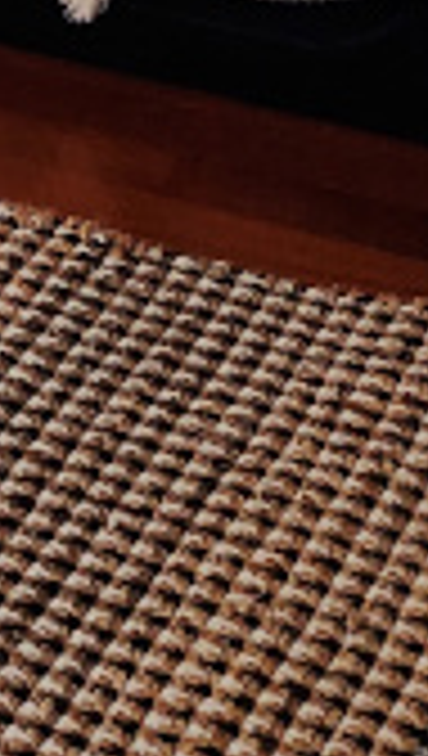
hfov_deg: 9.3
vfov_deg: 13.1
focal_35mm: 131
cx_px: 396
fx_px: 2632
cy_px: -954
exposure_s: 1/60
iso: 640
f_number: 1.8
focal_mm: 5.4
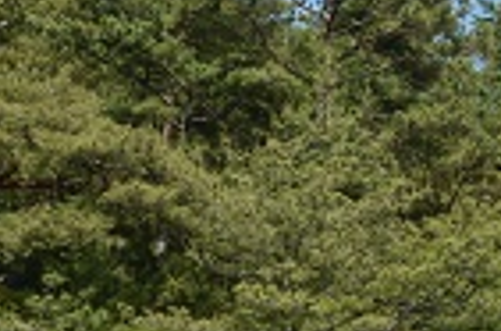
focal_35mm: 146
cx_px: 497
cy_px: 618
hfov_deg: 13.9
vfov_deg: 8.9
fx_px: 2025
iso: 320
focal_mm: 38
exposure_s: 1/640
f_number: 9
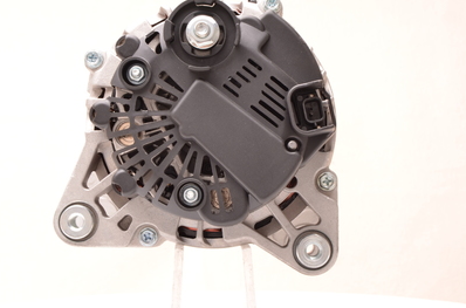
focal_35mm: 94
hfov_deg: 21.7
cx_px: 216
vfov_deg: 14.5
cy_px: 128
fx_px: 1213
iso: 100
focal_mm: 50
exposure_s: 1/25
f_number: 13
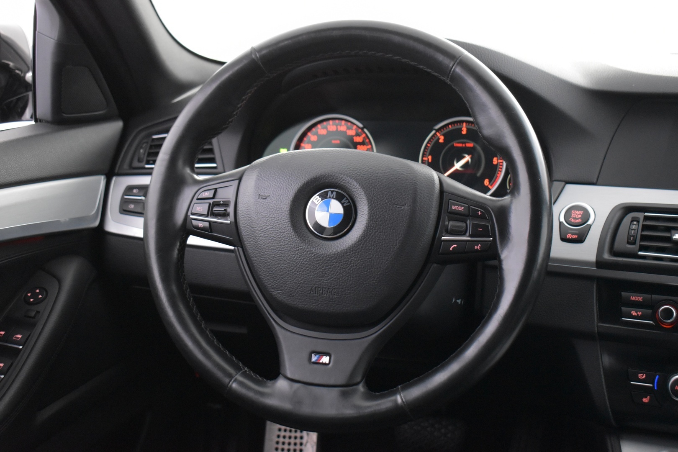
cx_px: 339
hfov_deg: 38.9
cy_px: 226
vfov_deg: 26.5
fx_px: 960
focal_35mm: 51
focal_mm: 34
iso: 3200
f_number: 4.5
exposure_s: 1/10
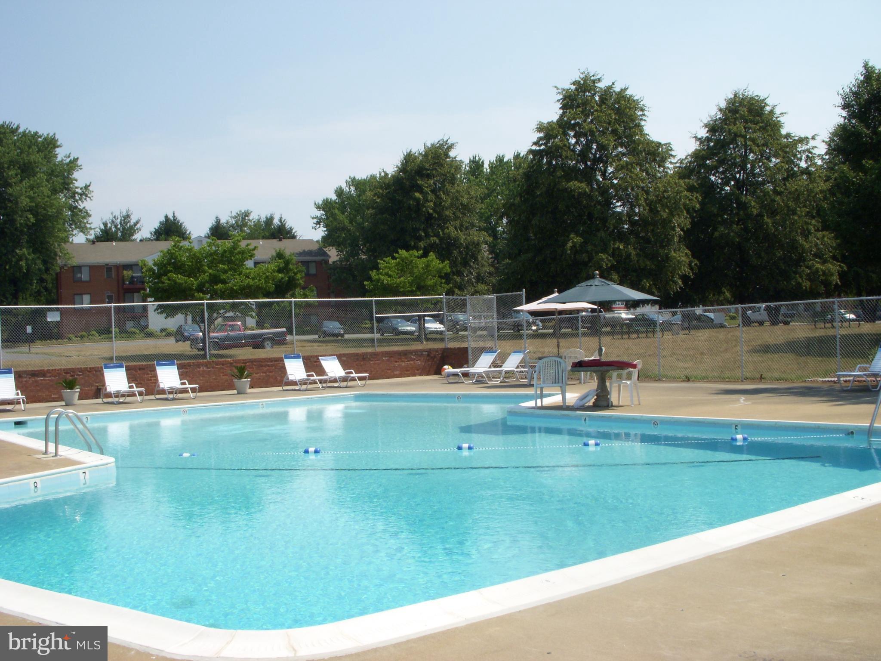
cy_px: 330
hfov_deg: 49.0
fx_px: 967
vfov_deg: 37.7
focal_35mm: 38
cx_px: 440
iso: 100
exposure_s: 1/320
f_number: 6.6
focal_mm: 6.3
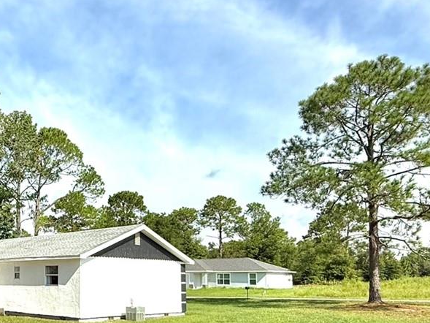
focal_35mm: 38
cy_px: 248
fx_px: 472
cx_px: 26
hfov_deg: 43.7
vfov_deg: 36.7
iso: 50
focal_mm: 2.22
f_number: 2.2
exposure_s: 1/2410
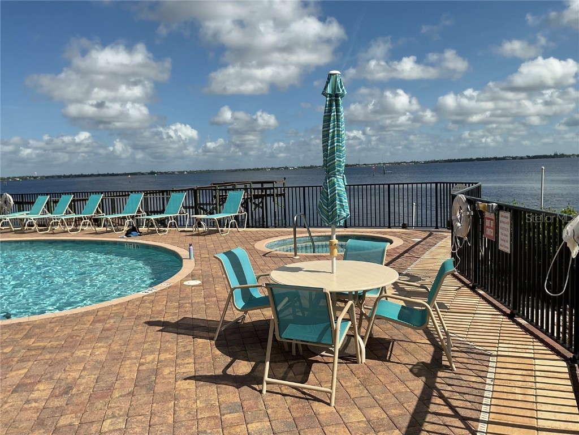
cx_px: 290
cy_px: 218
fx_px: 485
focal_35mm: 29
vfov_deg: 48.2
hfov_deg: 61.7
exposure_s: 1/3322
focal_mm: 3
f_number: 1.8
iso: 16
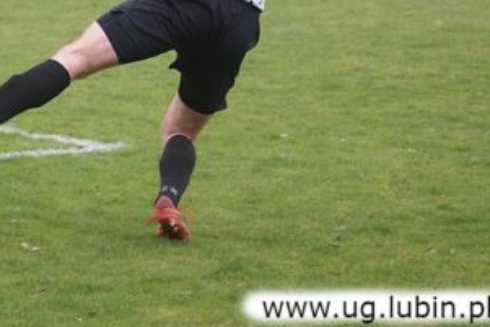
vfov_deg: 6.1
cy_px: 39
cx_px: 55
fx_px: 3050
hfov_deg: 9.1
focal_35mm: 224
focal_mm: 75
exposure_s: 1/320
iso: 400
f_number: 4
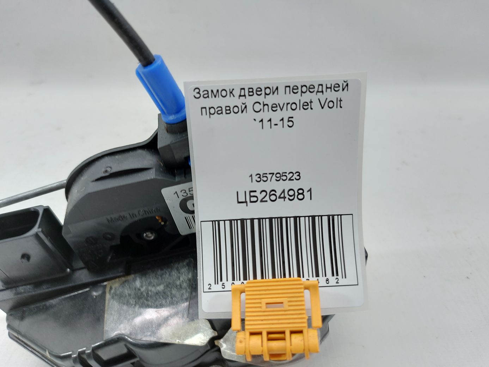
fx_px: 339
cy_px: 184
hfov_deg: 71.6
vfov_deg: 56.8
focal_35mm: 24
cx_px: 244
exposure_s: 1/50
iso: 80
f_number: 1.8
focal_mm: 5.23
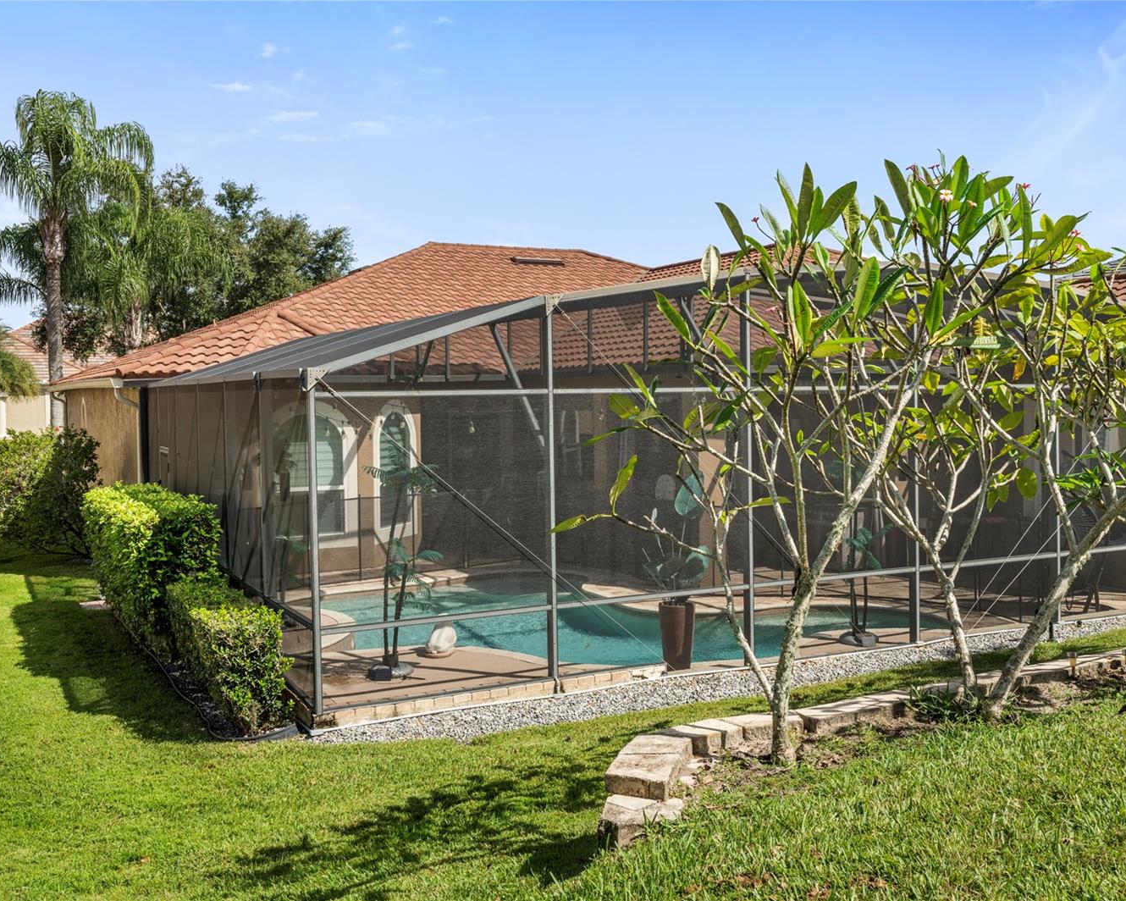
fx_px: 1185
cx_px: 642
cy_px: 450
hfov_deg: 50.7
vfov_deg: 41.6
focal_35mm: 36
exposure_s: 1/80
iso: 400
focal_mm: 31.5
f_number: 11
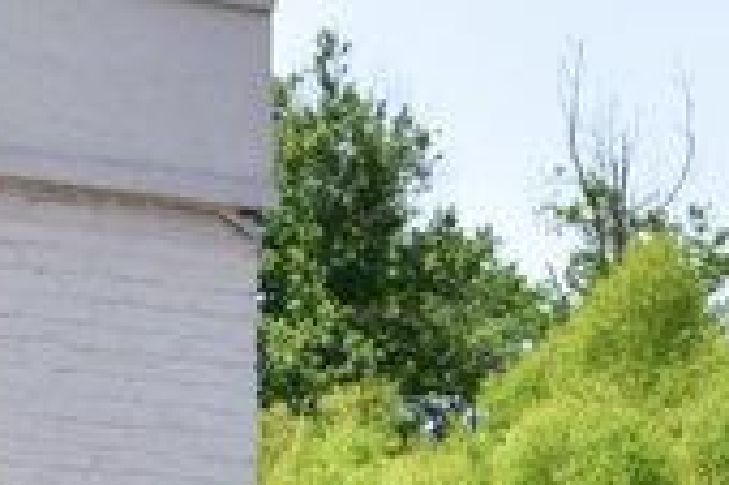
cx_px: 1038
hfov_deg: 8.9
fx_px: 4572
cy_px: 1326
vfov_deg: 5.7
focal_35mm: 226
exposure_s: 1/400
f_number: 11
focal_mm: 25
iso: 400
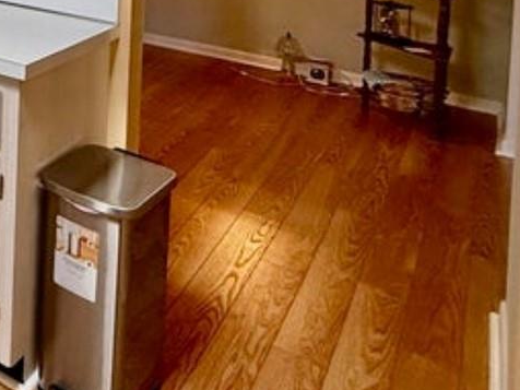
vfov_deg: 26.0
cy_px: -129
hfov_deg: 26.5
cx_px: -292
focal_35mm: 47
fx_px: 706
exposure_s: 1/120
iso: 125
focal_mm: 2.22
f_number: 2.2
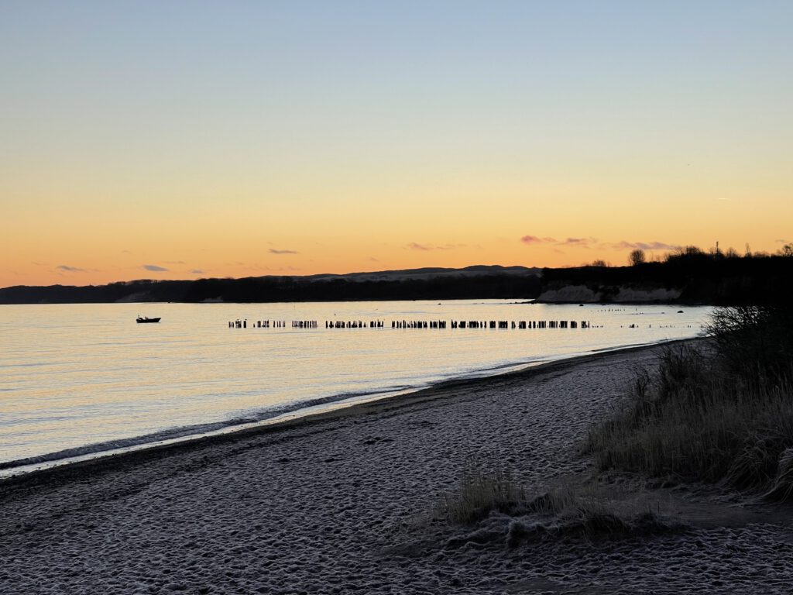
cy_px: 298
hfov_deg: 30.3
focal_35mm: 64
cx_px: 396
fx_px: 1466
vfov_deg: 22.9
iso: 20
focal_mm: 7.5
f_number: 2.2
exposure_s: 1/394
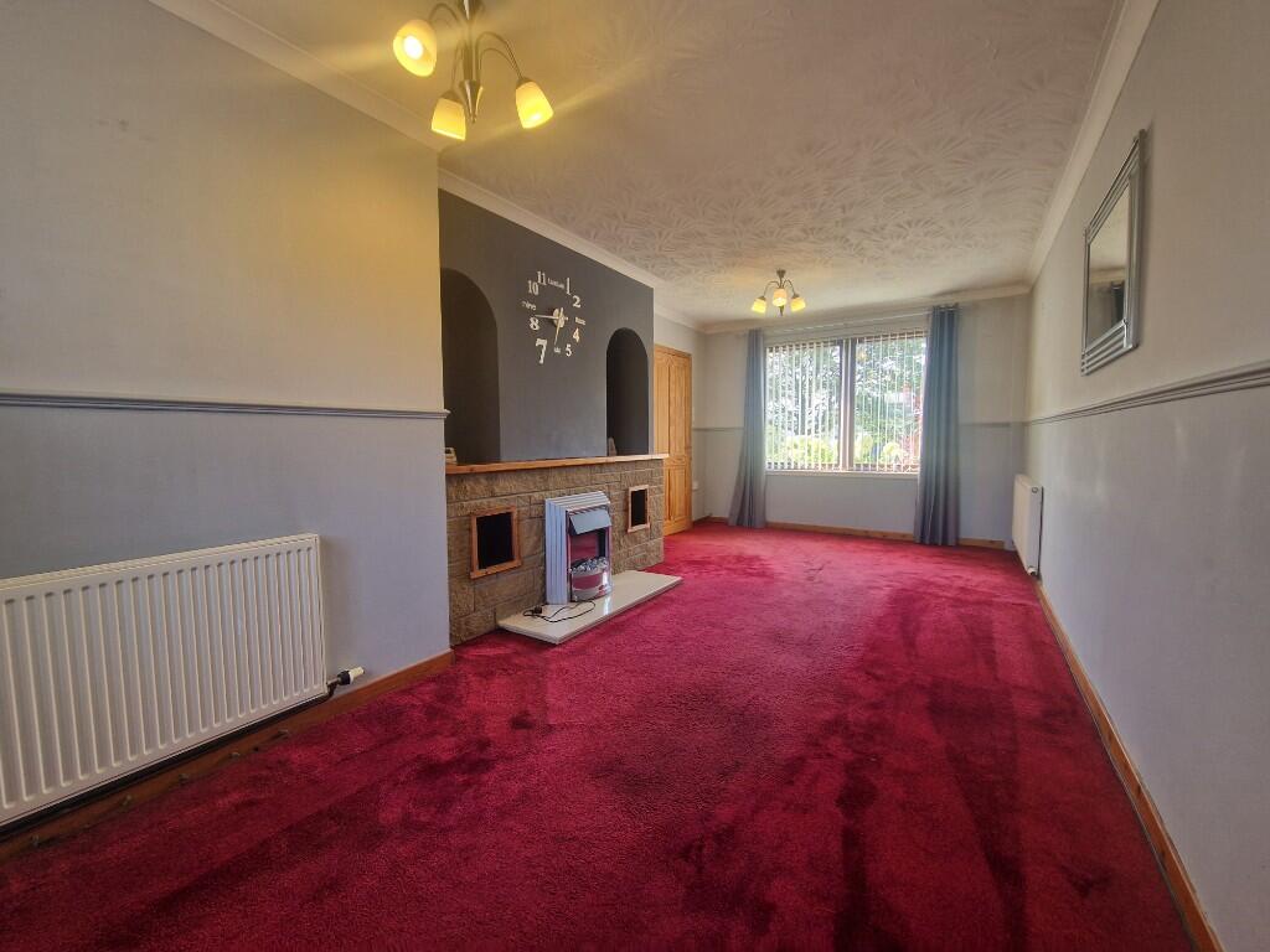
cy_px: 476
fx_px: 477
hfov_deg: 106.2
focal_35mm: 13
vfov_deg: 89.9
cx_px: 635
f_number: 2.2
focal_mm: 2.2
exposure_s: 1/50
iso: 100
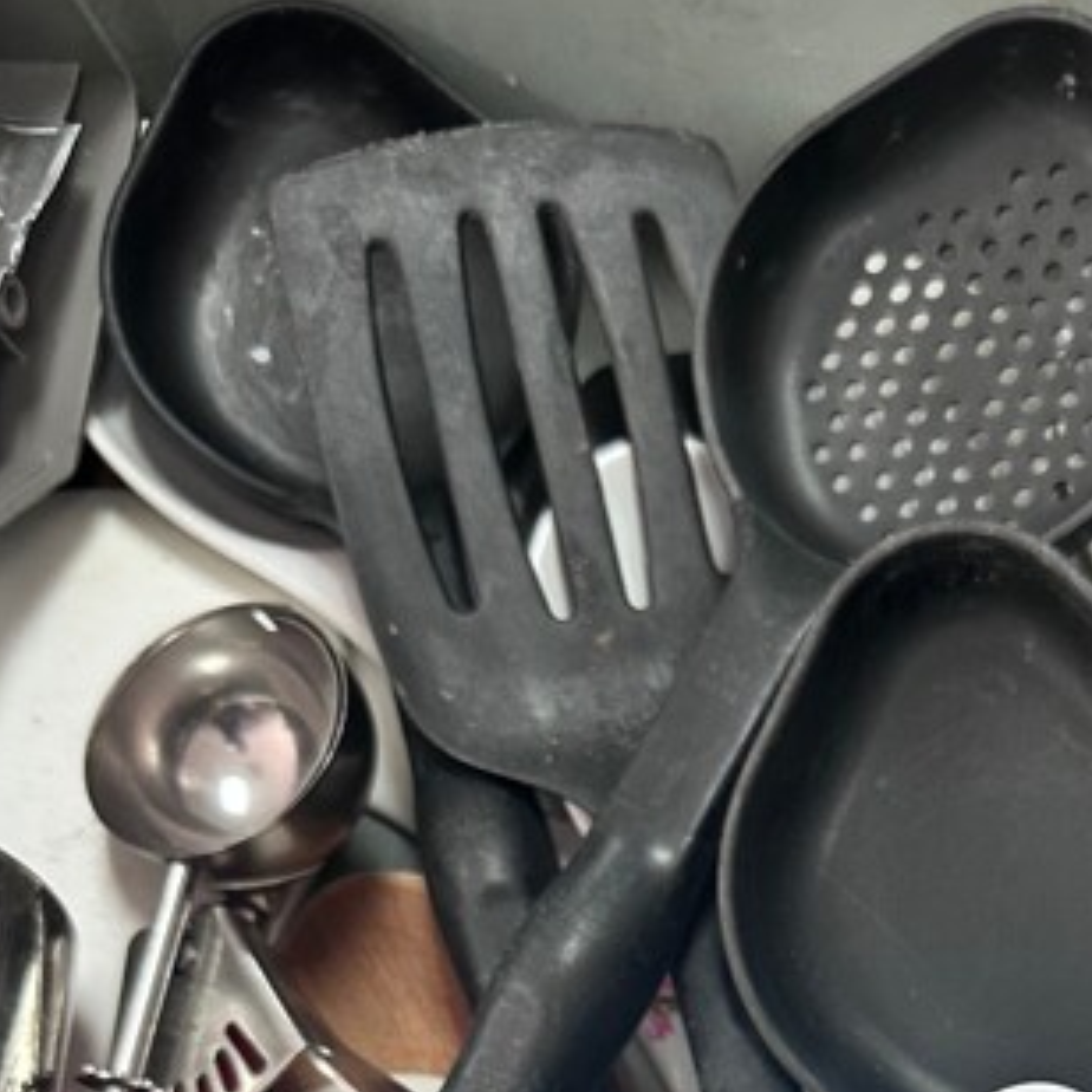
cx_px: 993
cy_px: 1285
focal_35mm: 56
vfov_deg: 27.2
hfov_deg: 29.3
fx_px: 1999
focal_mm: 6.86
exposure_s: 1/120
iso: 200
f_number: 1.78
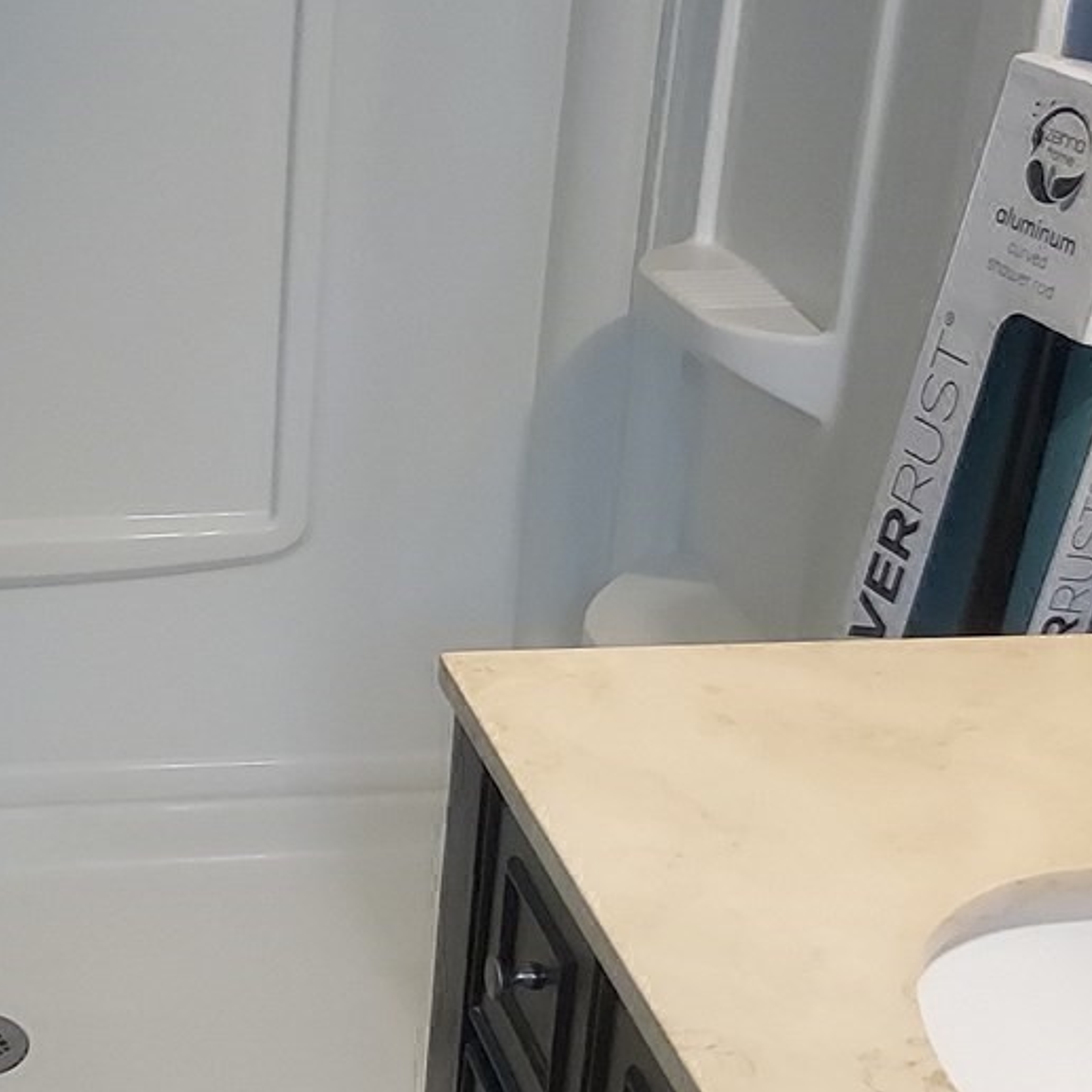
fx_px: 2248
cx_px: -8
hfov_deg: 25.9
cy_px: 520
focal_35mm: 63
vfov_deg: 27.3
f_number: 1.8
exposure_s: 1/60
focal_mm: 4.6
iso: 400
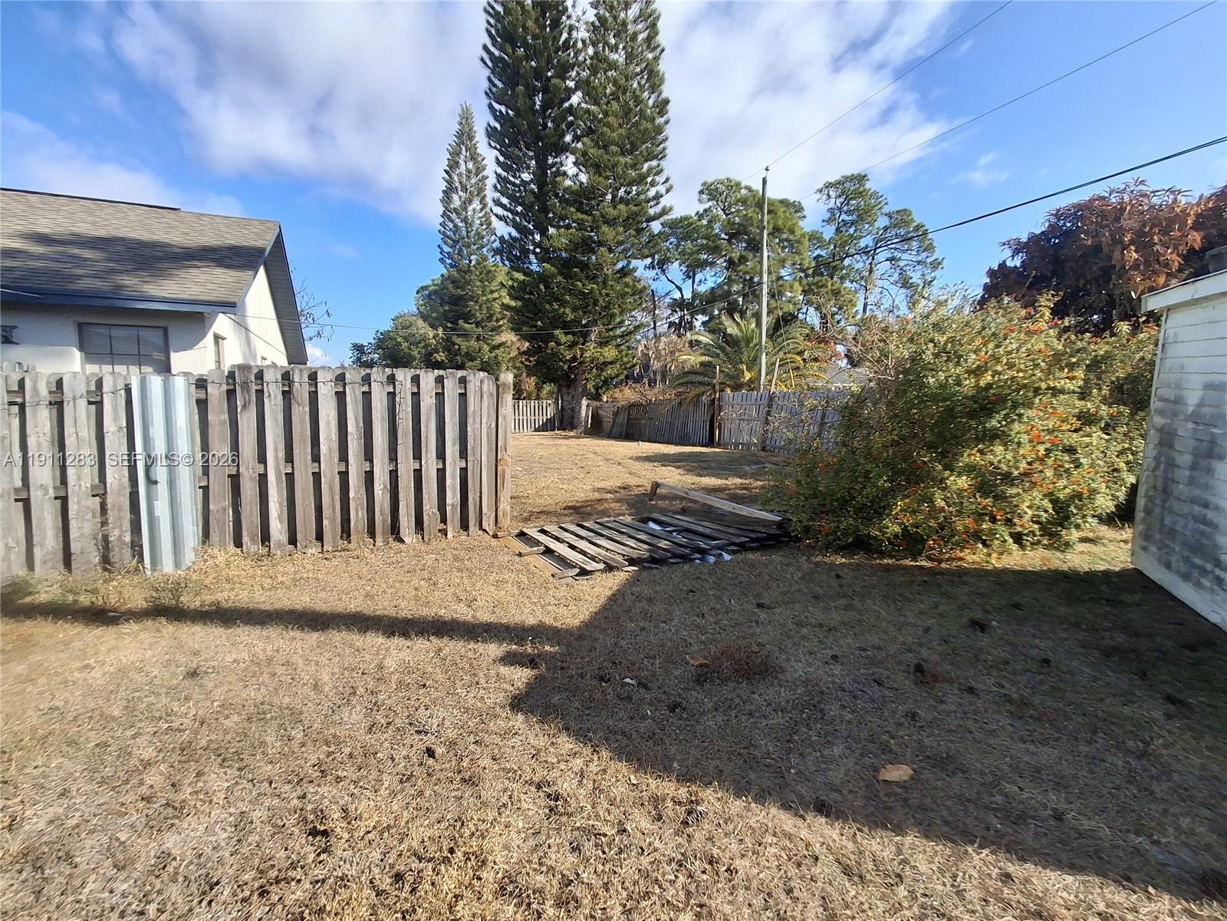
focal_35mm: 16
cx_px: 614
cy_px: 460
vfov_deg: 78.1
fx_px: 567
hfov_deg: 94.5
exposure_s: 1/1001
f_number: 2.2
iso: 40
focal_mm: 1.64
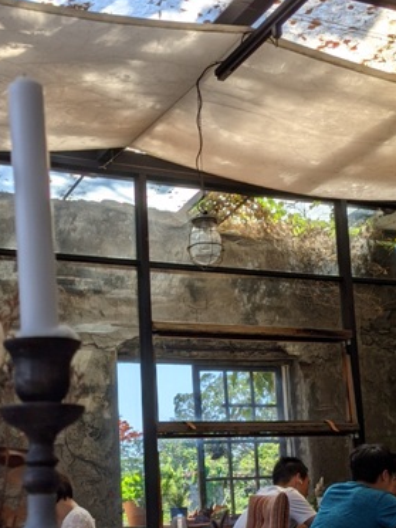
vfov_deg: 33.0
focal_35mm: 58
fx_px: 885
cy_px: 346
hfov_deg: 25.2
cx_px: 192
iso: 62
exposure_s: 1/2597
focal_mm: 4.38
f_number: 1.73
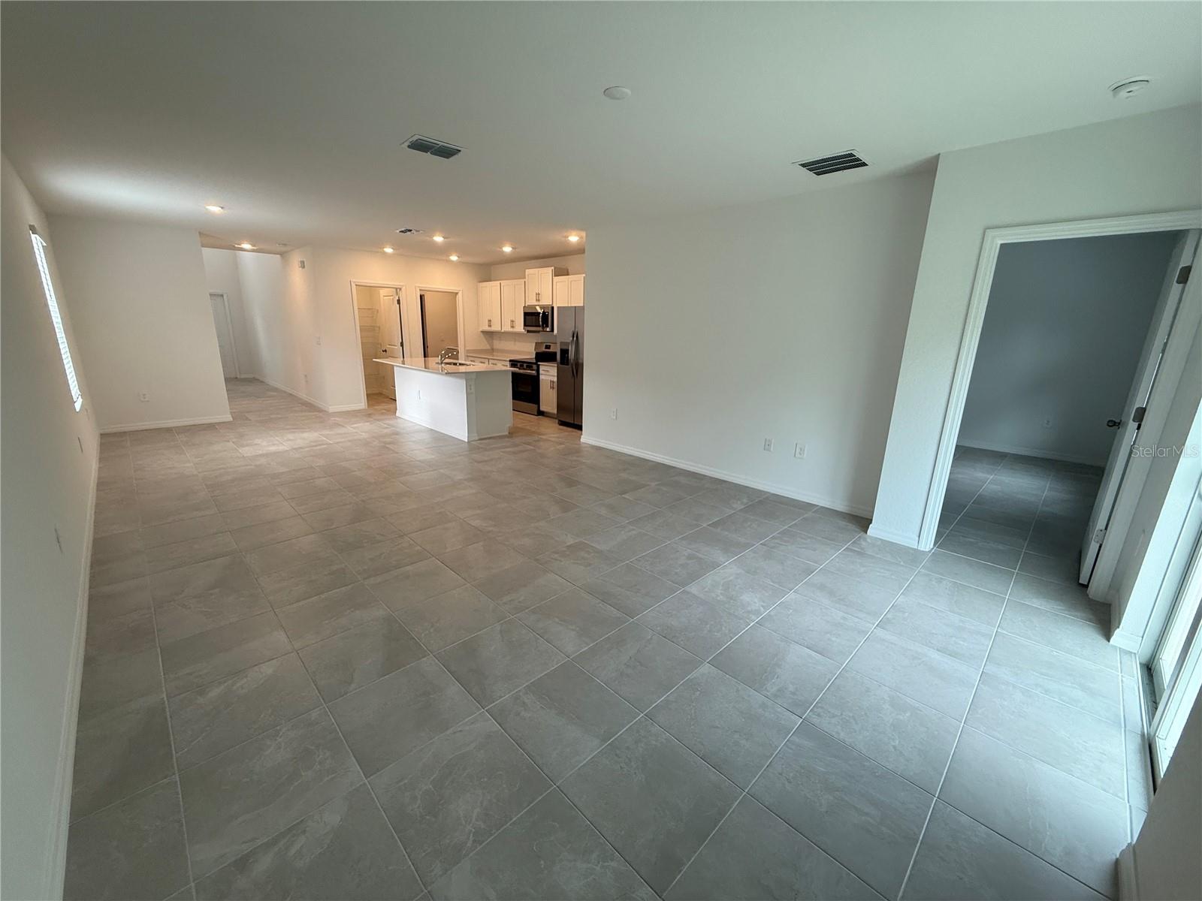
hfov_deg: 102.1
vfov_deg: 85.7
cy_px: 450
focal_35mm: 14
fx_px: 486
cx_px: 601
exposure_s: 1/120
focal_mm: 2.22
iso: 160
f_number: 2.2
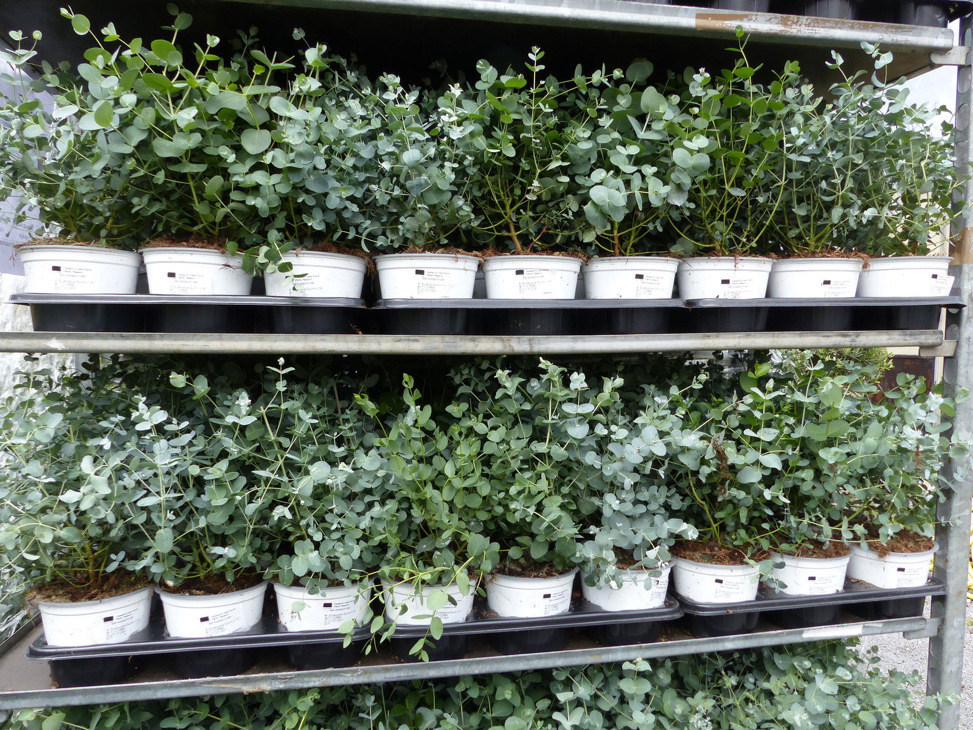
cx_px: 486
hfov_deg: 69.4
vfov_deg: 54.9
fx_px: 703
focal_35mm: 25
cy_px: 365
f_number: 4
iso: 100
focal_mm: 4.5
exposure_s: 1/200
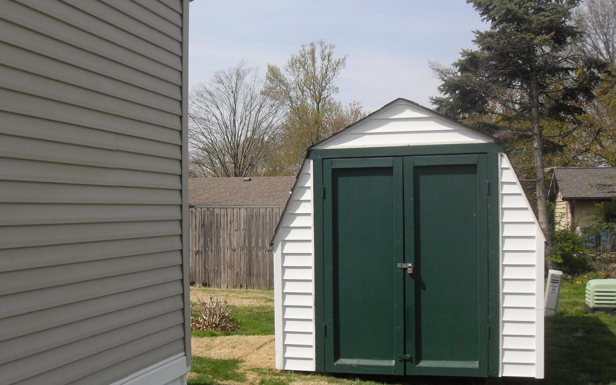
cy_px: 220
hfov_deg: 49.3
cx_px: 312
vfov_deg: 31.9
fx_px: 671
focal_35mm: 40
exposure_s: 1/125
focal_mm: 6.3
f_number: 8.9
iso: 80
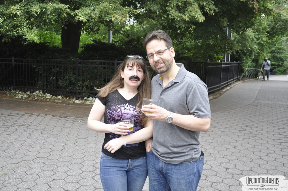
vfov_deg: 35.4
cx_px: 144
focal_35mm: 38
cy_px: 96
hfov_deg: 51.3
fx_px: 300
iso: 400
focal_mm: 25
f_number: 5
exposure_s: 1/25
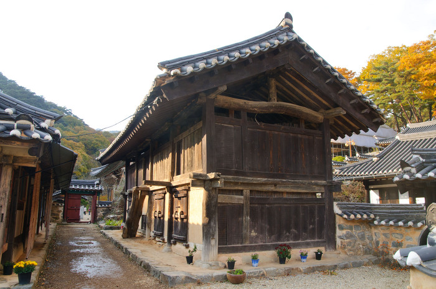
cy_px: 144
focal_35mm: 26
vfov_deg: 50.2
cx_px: 218
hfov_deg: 70.5
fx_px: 308
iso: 200
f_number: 7.1
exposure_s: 1/125
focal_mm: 17
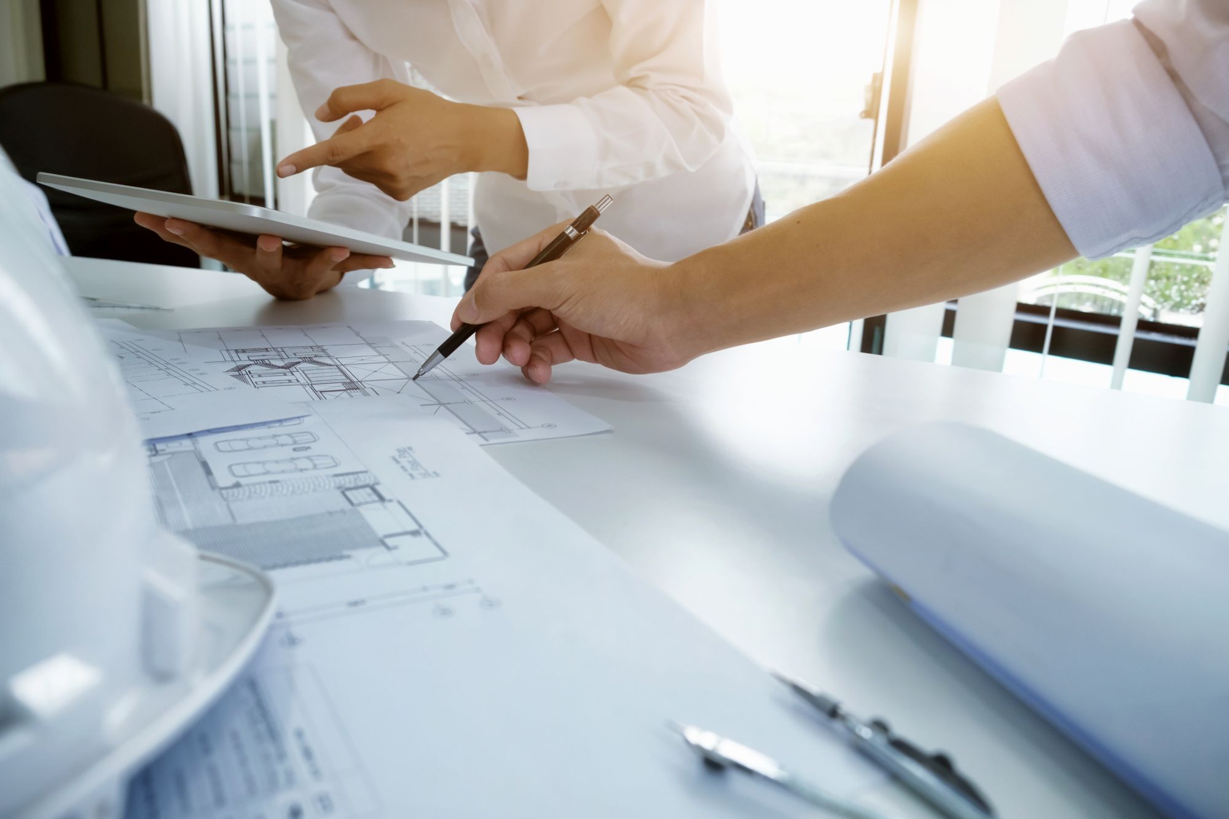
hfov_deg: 67.4
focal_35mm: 27
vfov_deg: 47.9
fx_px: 922
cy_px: 410
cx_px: 614
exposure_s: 1/125
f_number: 4.5
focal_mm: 18
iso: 500
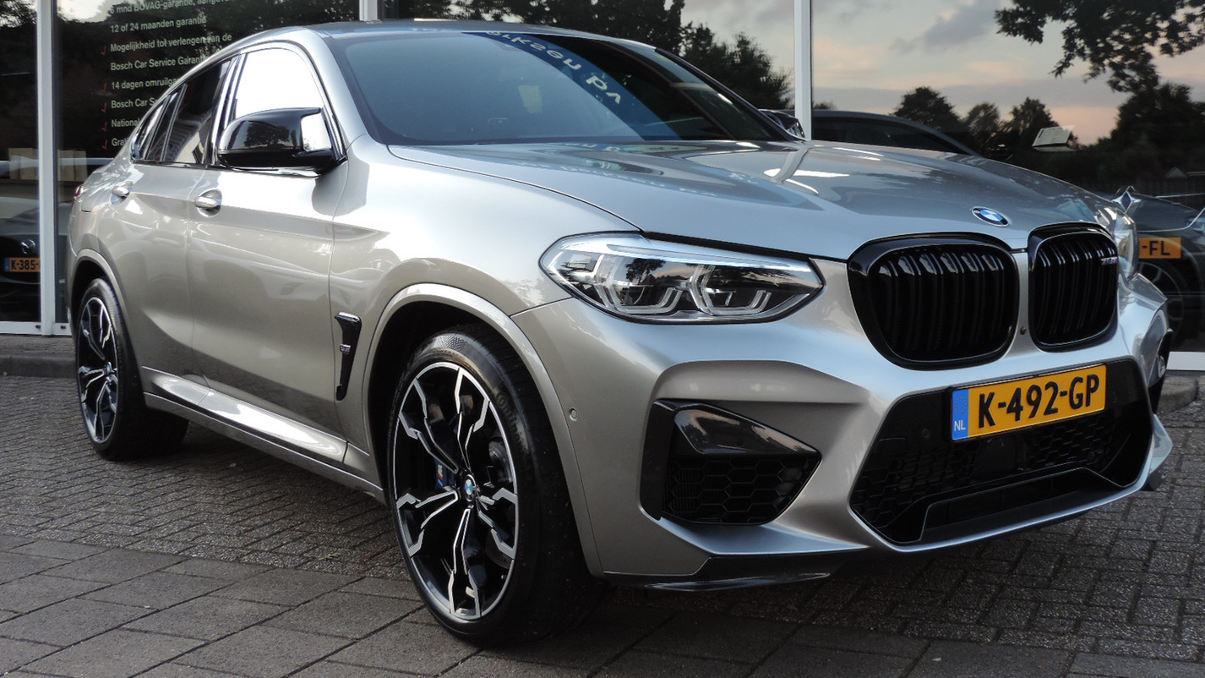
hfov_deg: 46.4
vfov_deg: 27.0
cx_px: 605
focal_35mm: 44
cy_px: 243
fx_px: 1406
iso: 160
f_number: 3.3
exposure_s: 1/50
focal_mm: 7.1
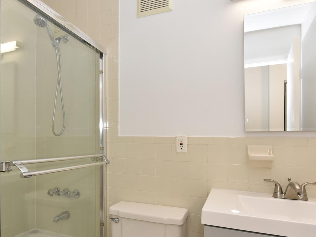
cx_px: 131
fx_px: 219
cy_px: 146
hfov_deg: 71.1
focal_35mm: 24
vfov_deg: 56.2
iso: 1600
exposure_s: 1/60
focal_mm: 14
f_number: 11
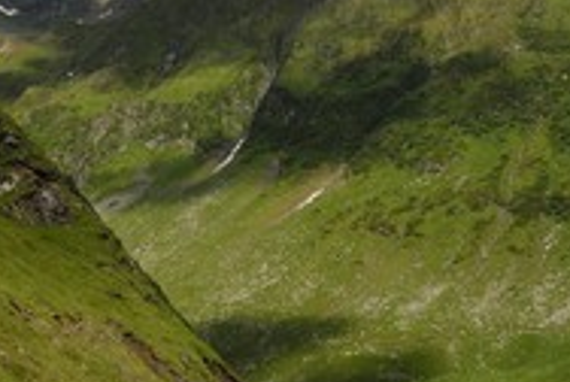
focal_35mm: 78
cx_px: 358
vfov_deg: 17.5
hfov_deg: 25.9
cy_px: 127
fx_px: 1237
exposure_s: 1/320
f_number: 14
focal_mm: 35
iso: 200
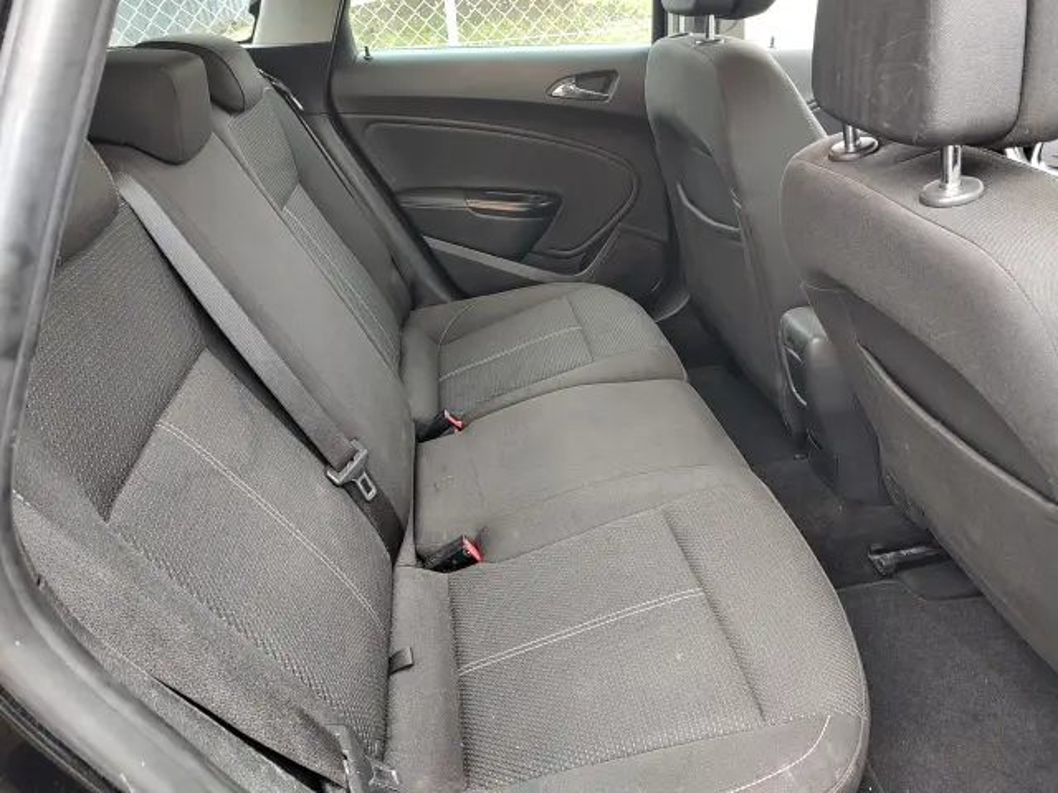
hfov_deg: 73.9
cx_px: 529
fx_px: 703
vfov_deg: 58.9
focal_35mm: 23
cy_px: 396
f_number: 1.8
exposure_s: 1/50
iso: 591
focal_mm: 5.56
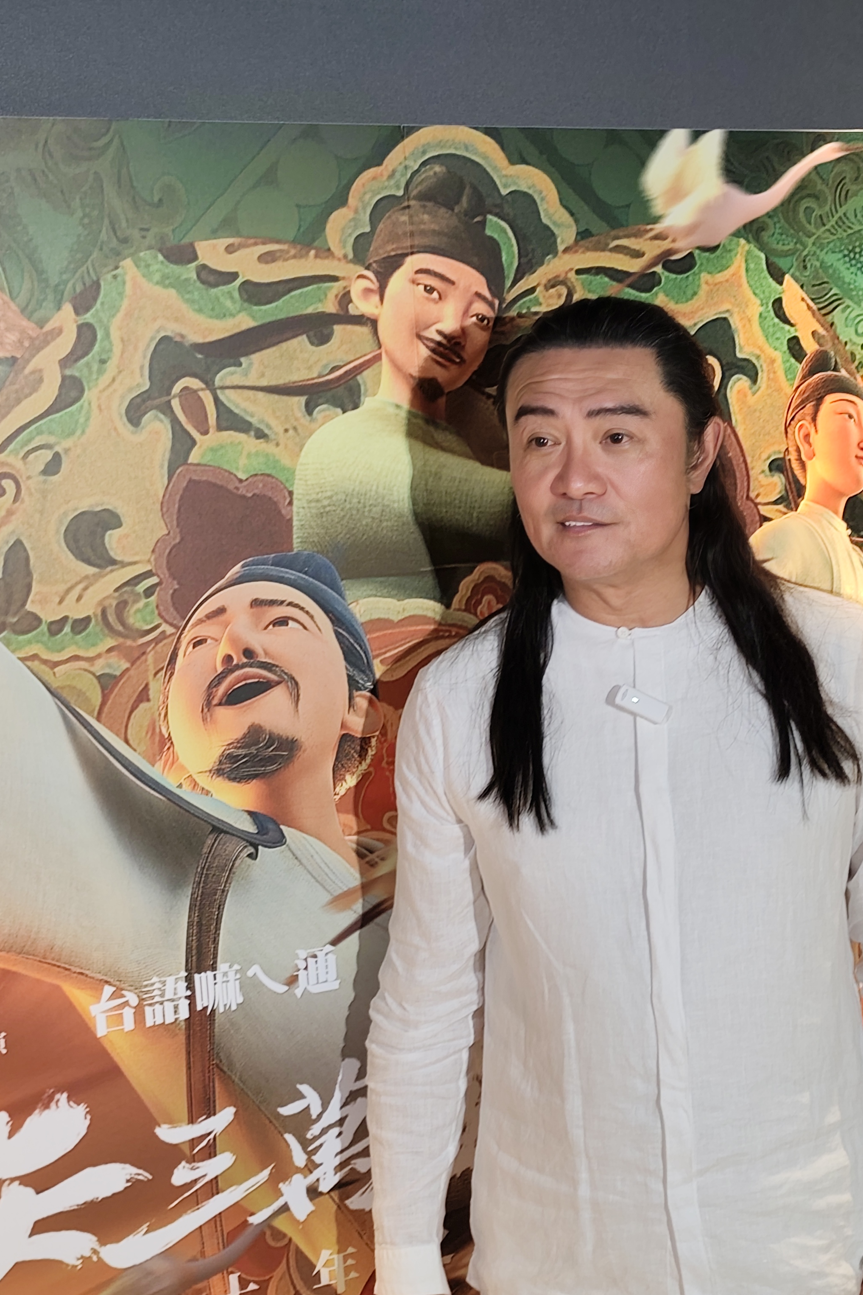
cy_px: 649
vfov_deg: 35.1
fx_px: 2049
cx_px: 585
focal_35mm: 57
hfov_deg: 23.7
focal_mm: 6.19
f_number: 1.65
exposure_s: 1/30
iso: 320
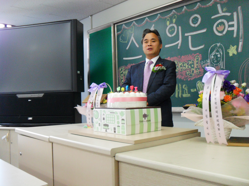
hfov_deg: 52.6
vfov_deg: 40.7
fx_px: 252
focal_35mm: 35
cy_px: 93
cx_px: 124
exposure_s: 1/45
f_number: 3
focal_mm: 6.3
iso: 200
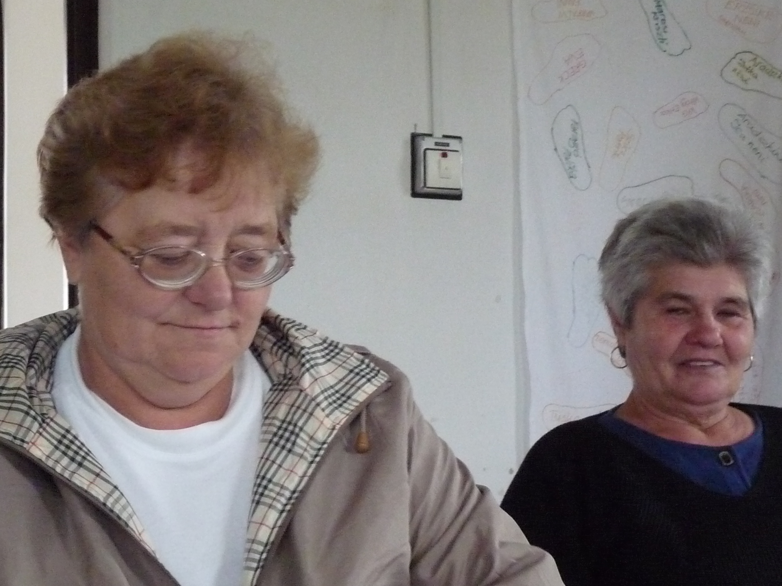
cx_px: 391
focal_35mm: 55
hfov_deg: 34.9
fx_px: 1242
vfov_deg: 26.6
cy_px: 293
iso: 800
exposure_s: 1/40
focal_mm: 5.5
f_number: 3
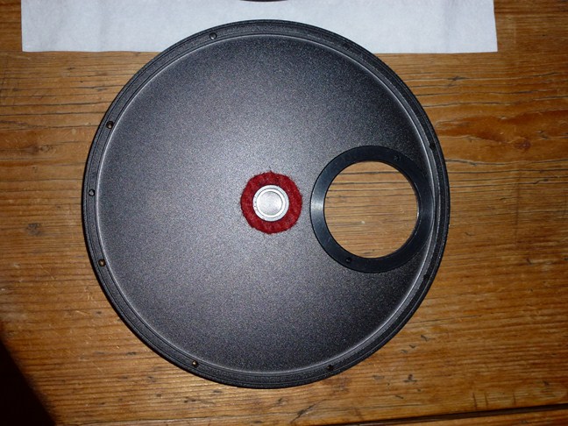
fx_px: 738
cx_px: 284
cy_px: 213
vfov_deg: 32.2
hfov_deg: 42.1
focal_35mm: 45
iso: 160
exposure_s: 1/60
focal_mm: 8
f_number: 4
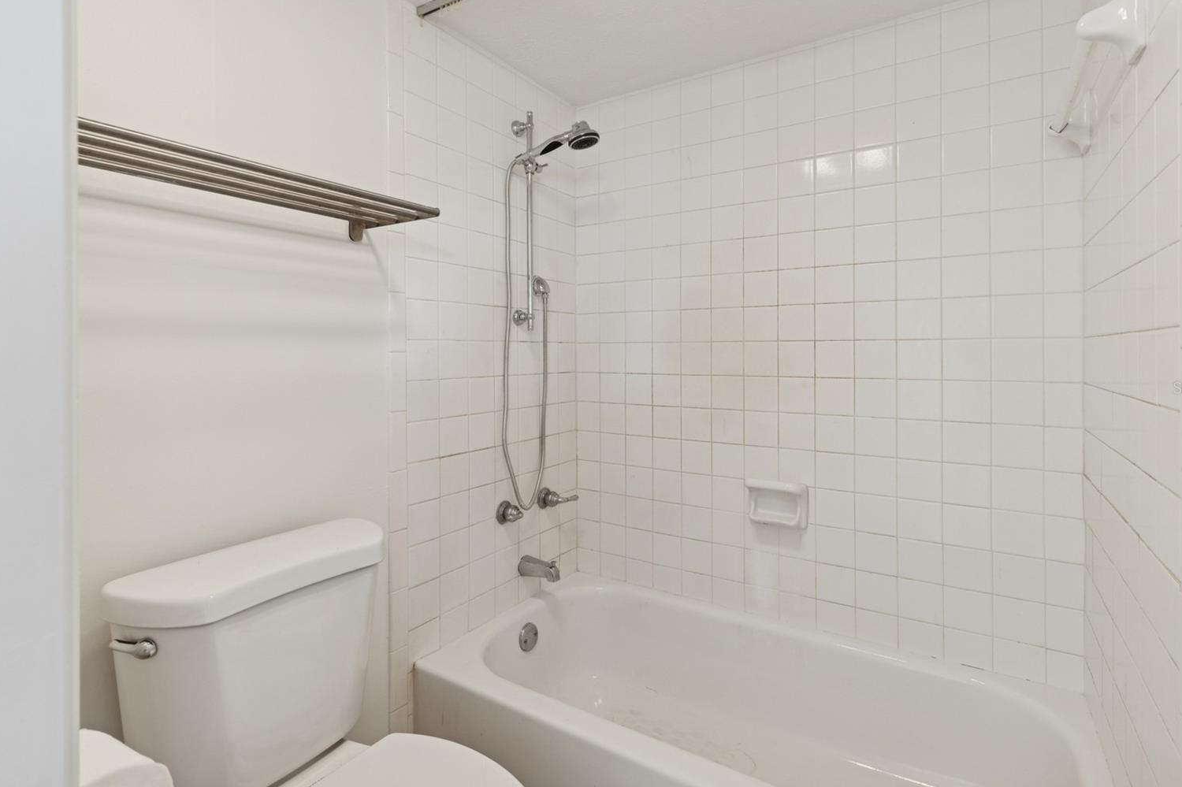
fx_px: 525
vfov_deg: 73.7
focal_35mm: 16
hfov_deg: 96.7
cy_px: 388
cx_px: 613
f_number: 7.1
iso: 100
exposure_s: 1/2.5
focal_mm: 10
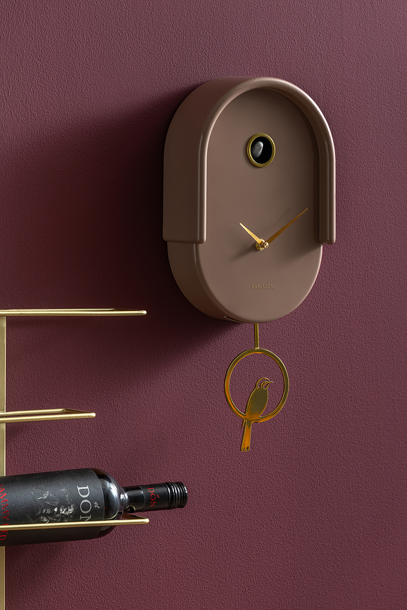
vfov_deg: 12.8
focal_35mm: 160
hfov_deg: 8.6
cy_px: 305
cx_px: 204
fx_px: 2713
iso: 31
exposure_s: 1/100
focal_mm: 160
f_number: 7.1
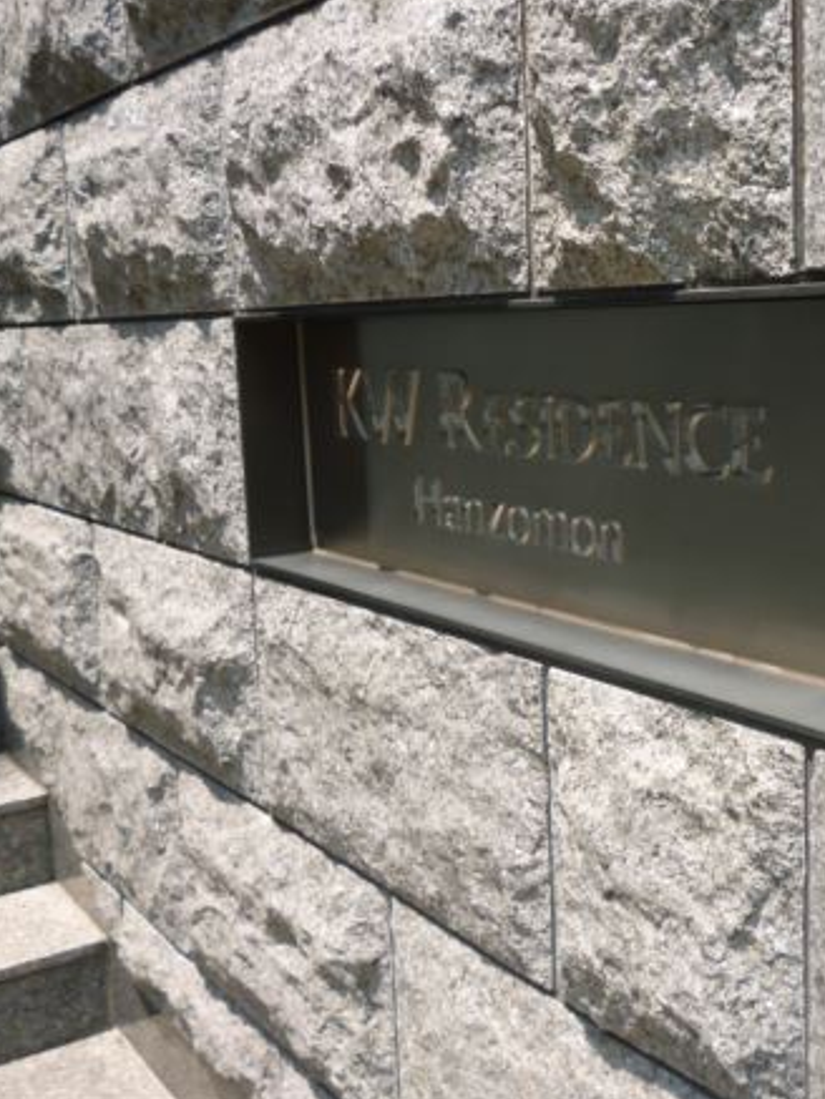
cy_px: 505
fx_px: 1302
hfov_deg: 34.6
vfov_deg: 45.7
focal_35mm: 41
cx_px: 589
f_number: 3.1
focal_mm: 5
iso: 100
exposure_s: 1/400
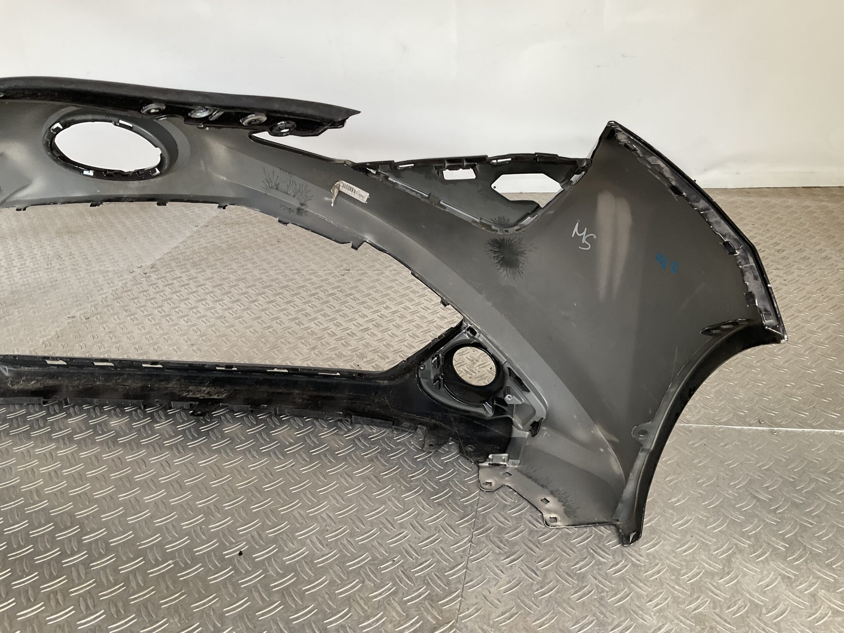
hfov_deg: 61.7
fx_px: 707
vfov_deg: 48.2
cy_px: 316
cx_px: 422
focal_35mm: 29
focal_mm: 3
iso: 40
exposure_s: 1/60
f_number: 1.8
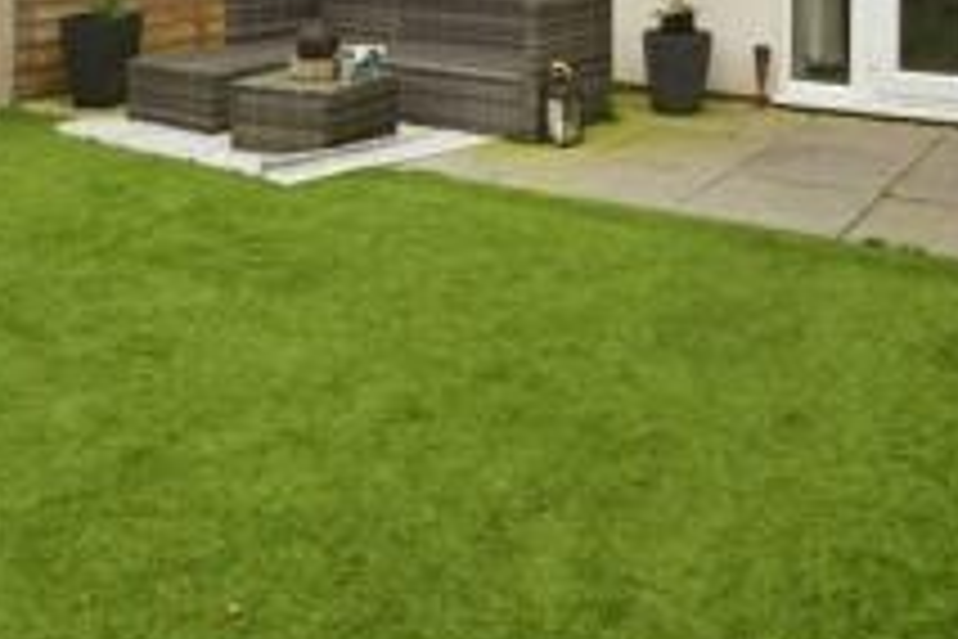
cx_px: 582
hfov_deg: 45.1
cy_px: -115
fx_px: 1144
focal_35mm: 43
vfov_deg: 27.6
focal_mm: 14
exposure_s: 1/125
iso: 100
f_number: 5.6
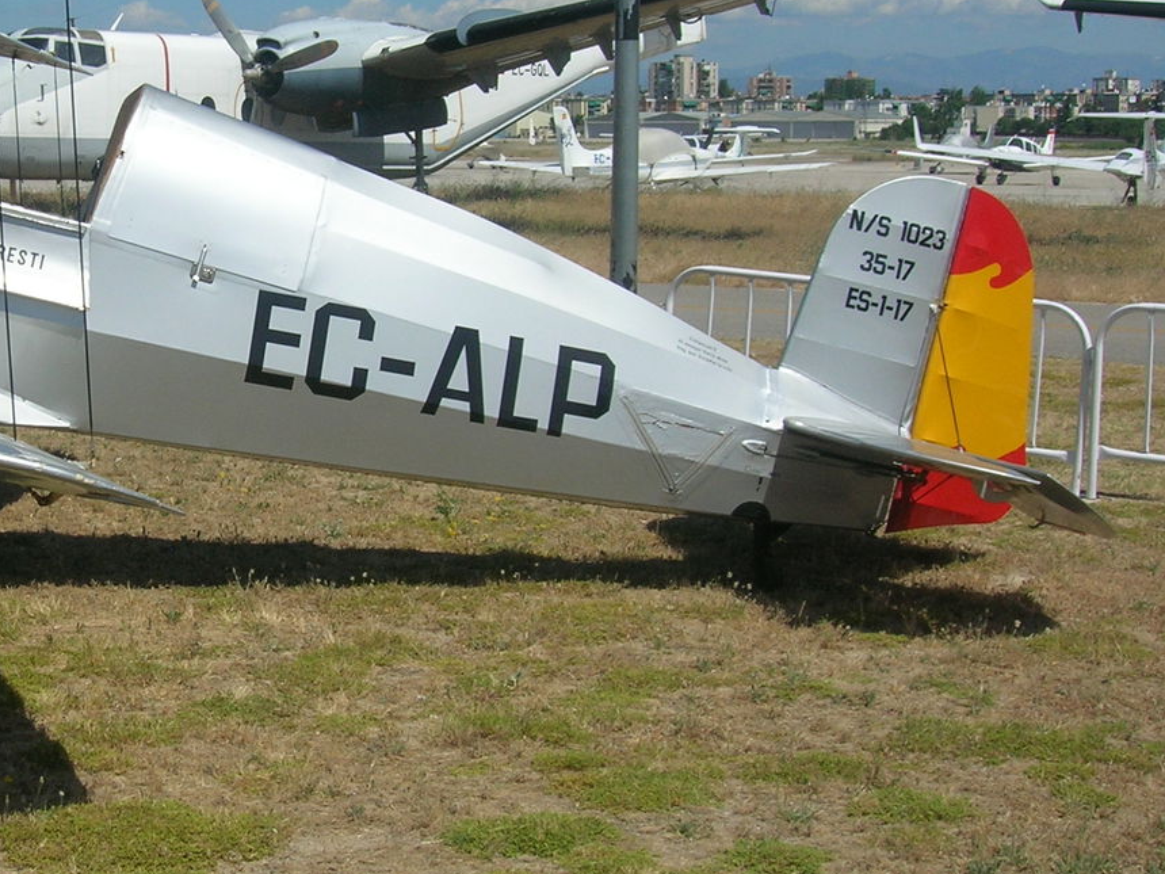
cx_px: 213
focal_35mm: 67
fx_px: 2255
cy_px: 351
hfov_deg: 28.3
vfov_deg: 21.9
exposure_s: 1/821
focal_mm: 6
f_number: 4.9
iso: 50
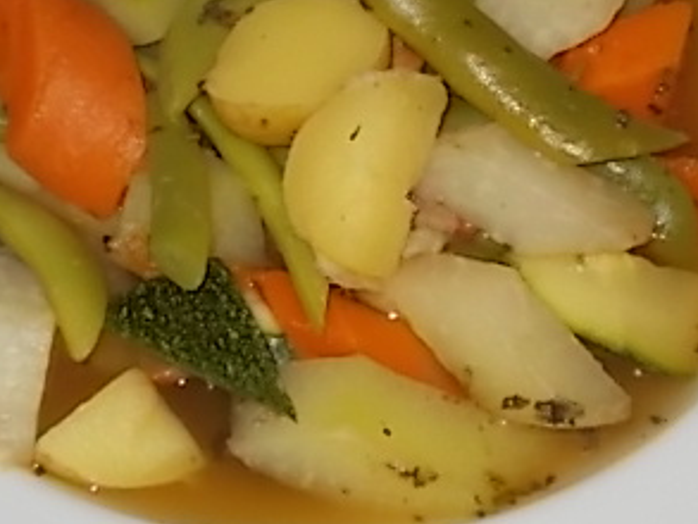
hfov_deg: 11.9
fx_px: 3349
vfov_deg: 8.9
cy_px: 110
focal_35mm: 166
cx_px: 317
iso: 200
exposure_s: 1/60
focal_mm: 13.5
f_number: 5.8
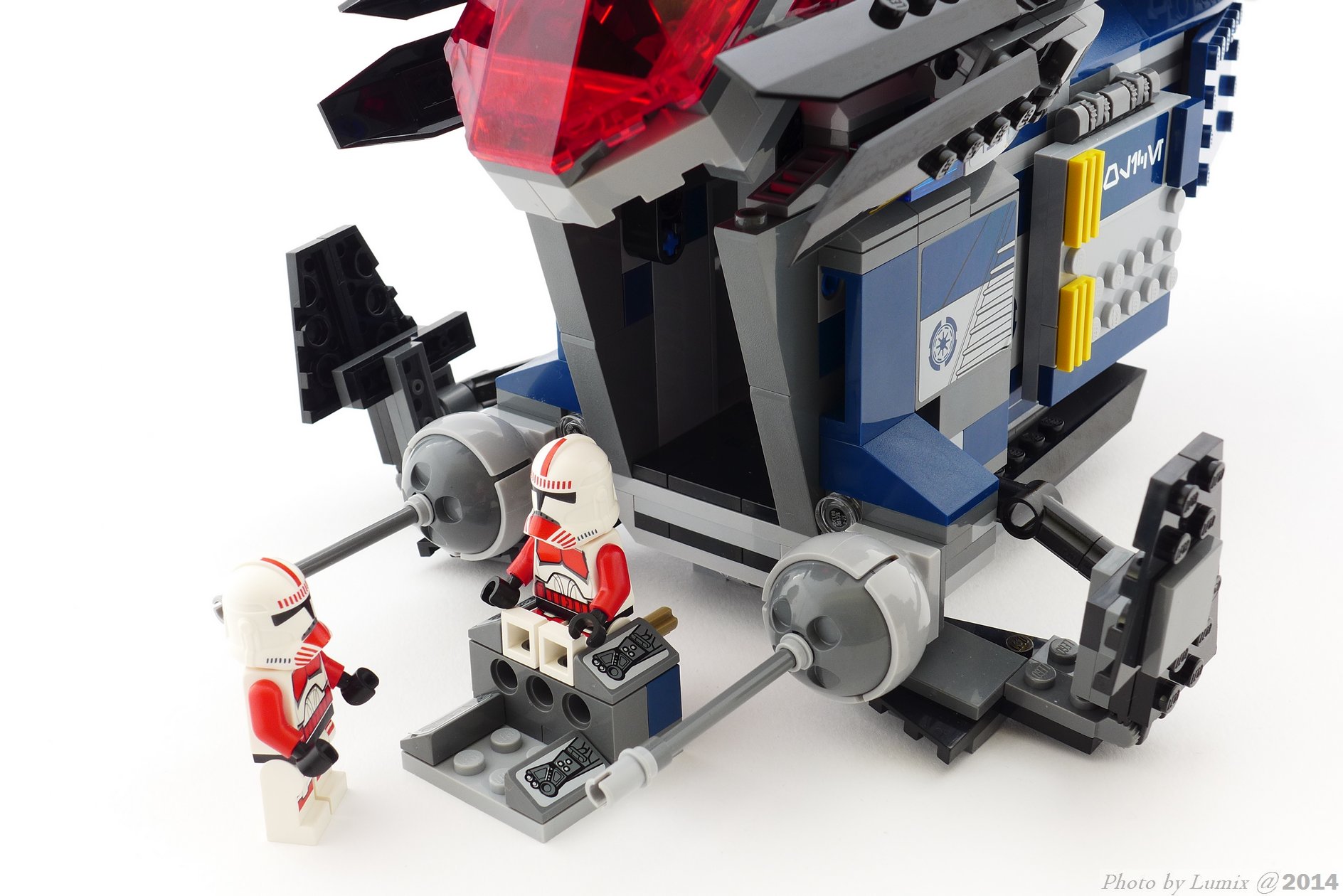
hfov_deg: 36.2
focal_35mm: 55
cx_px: 672
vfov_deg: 24.6
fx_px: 2052
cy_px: 448
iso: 80
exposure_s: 1/8
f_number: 4.5
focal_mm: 10.8
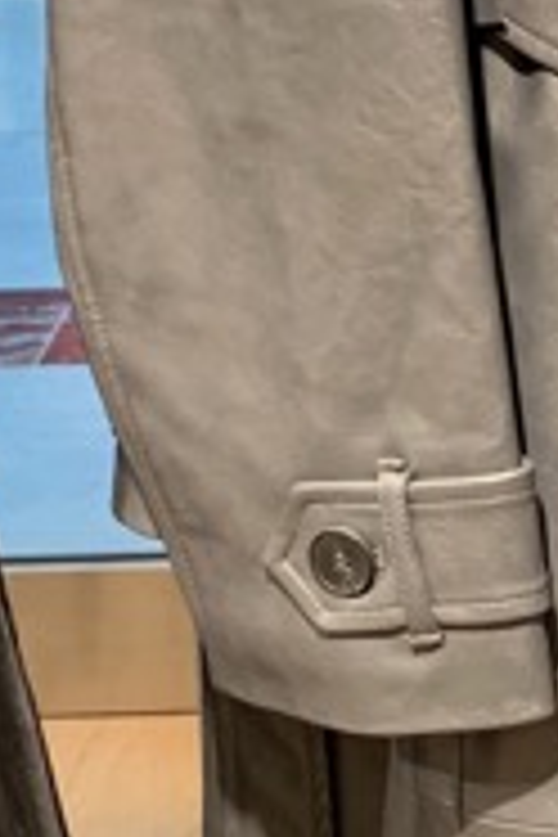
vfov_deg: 15.2
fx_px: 3115
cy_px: 106
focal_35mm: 134
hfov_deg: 9.9
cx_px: 846
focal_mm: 4.25
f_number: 1.8
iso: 100
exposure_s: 1/74
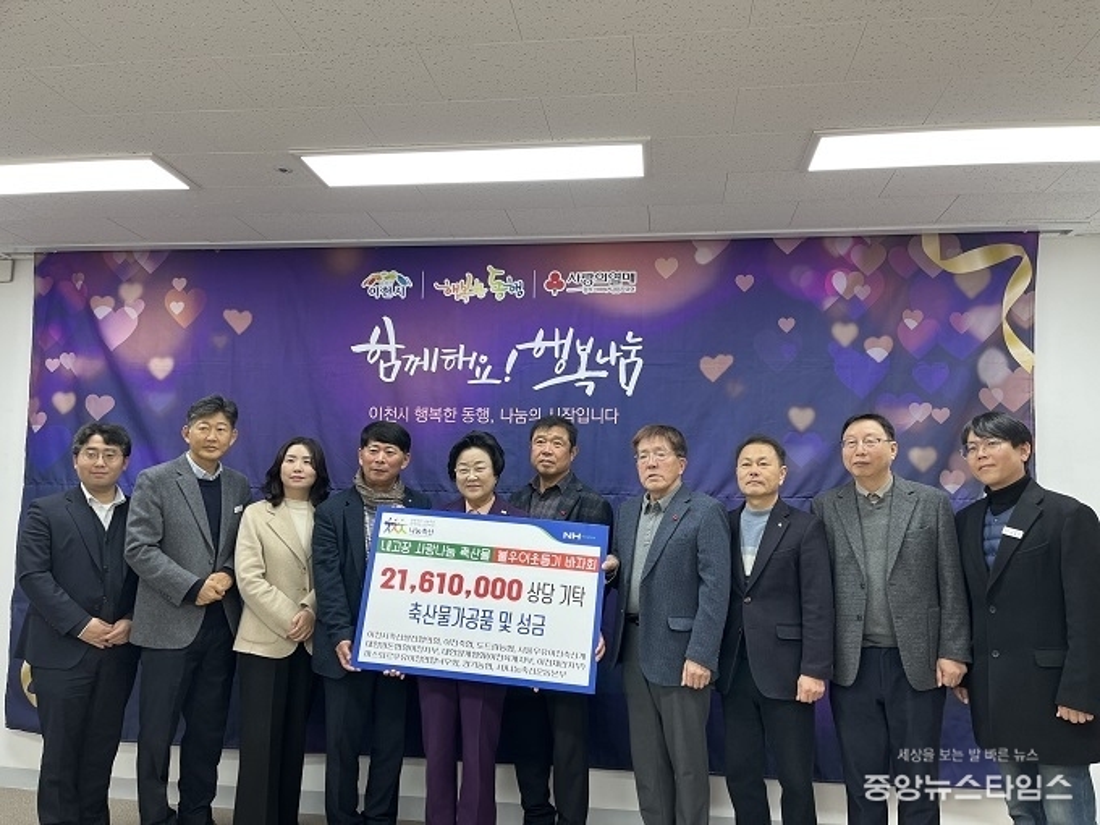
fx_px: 826
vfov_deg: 53.1
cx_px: 550
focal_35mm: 26
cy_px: 412
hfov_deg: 67.3
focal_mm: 5.1
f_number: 1.6
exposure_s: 1/60
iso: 80
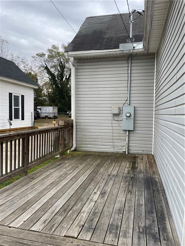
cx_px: 92
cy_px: 123
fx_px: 185
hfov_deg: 53.1
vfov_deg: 67.3
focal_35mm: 26
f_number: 1.6
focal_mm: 4.2
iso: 32
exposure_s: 1/355
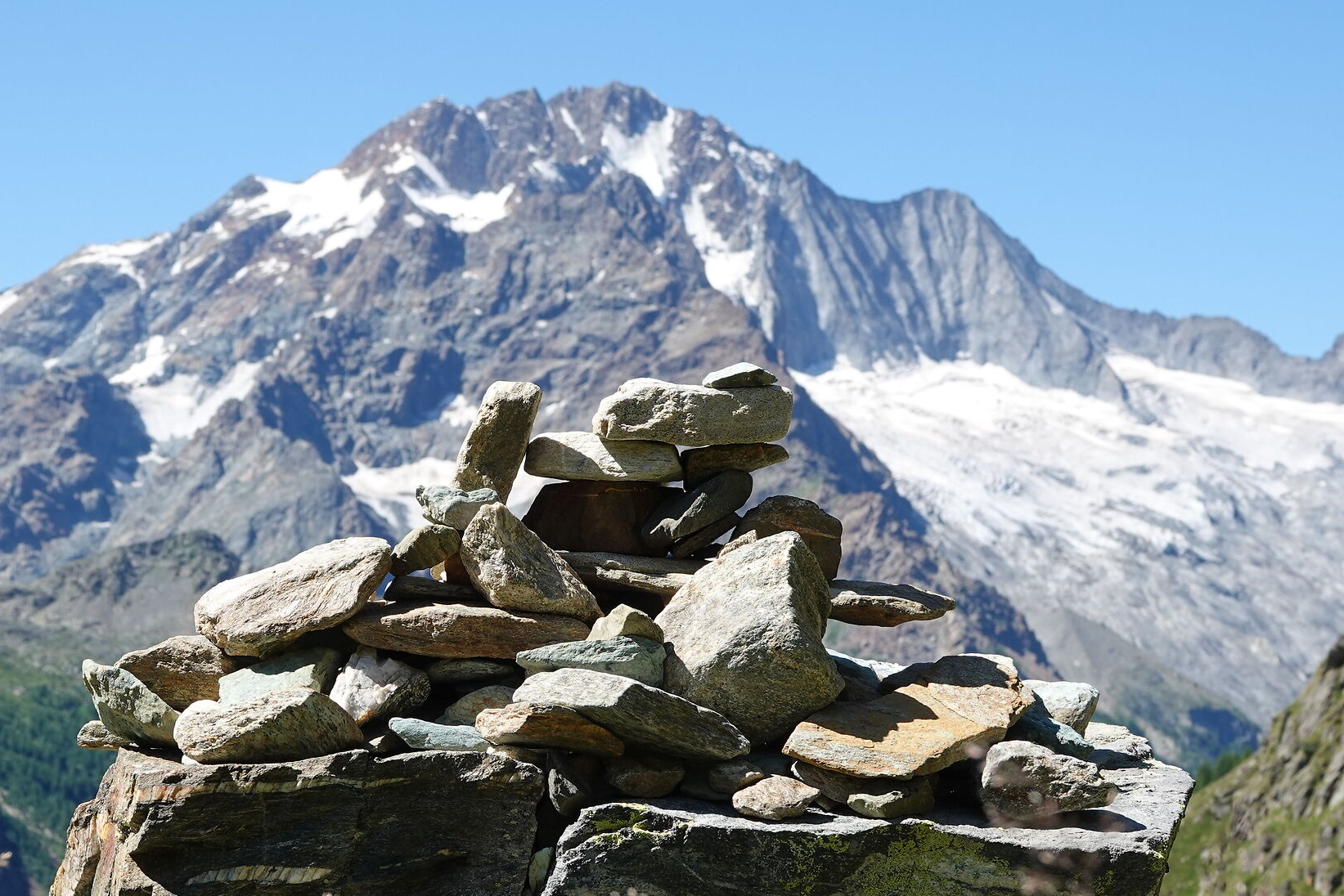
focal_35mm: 92
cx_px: 528
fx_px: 3435
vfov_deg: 14.9
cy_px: 571
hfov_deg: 22.1
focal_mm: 23.09
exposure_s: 1/500
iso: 100
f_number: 4
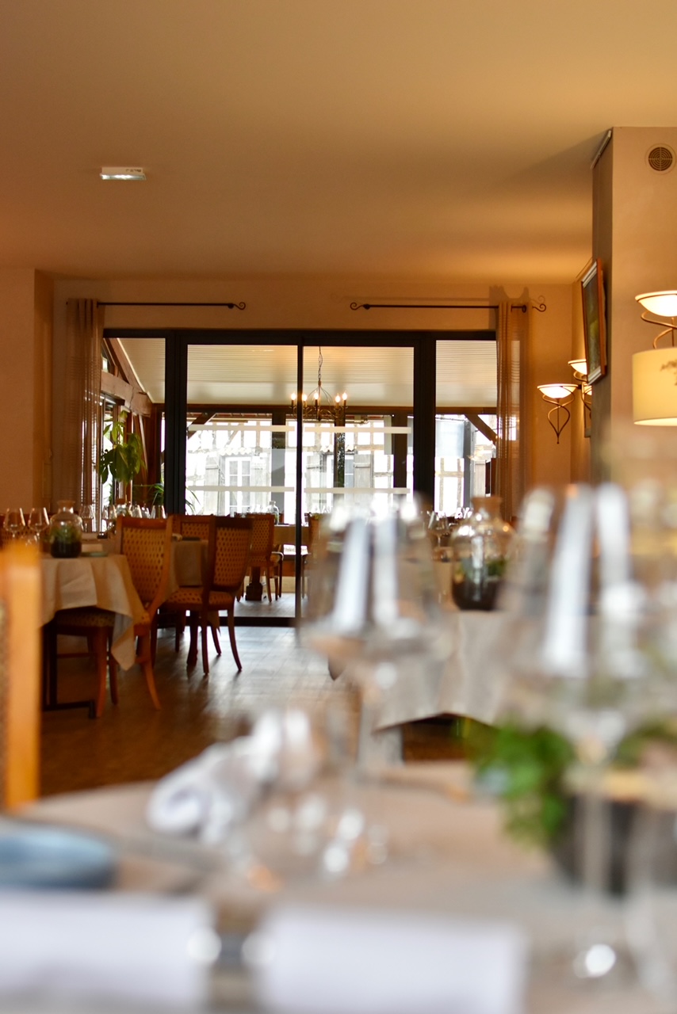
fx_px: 1480
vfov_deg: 37.8
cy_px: 507
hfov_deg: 25.8
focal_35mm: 52
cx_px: 338
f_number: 2.8
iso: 800
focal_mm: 35
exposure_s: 1/200
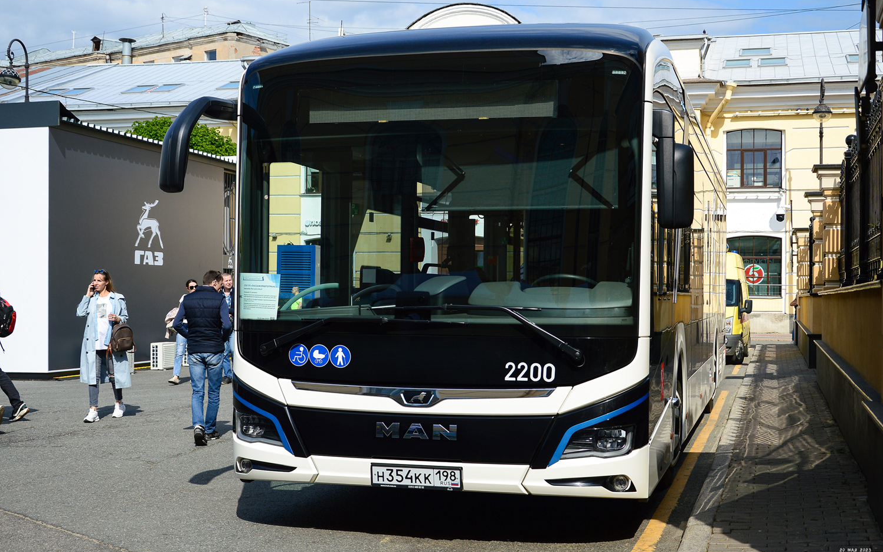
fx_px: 1107
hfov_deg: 43.5
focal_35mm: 46
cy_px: 268
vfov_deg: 28.0
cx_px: 442
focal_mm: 30
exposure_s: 1/640
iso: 100
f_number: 5.6
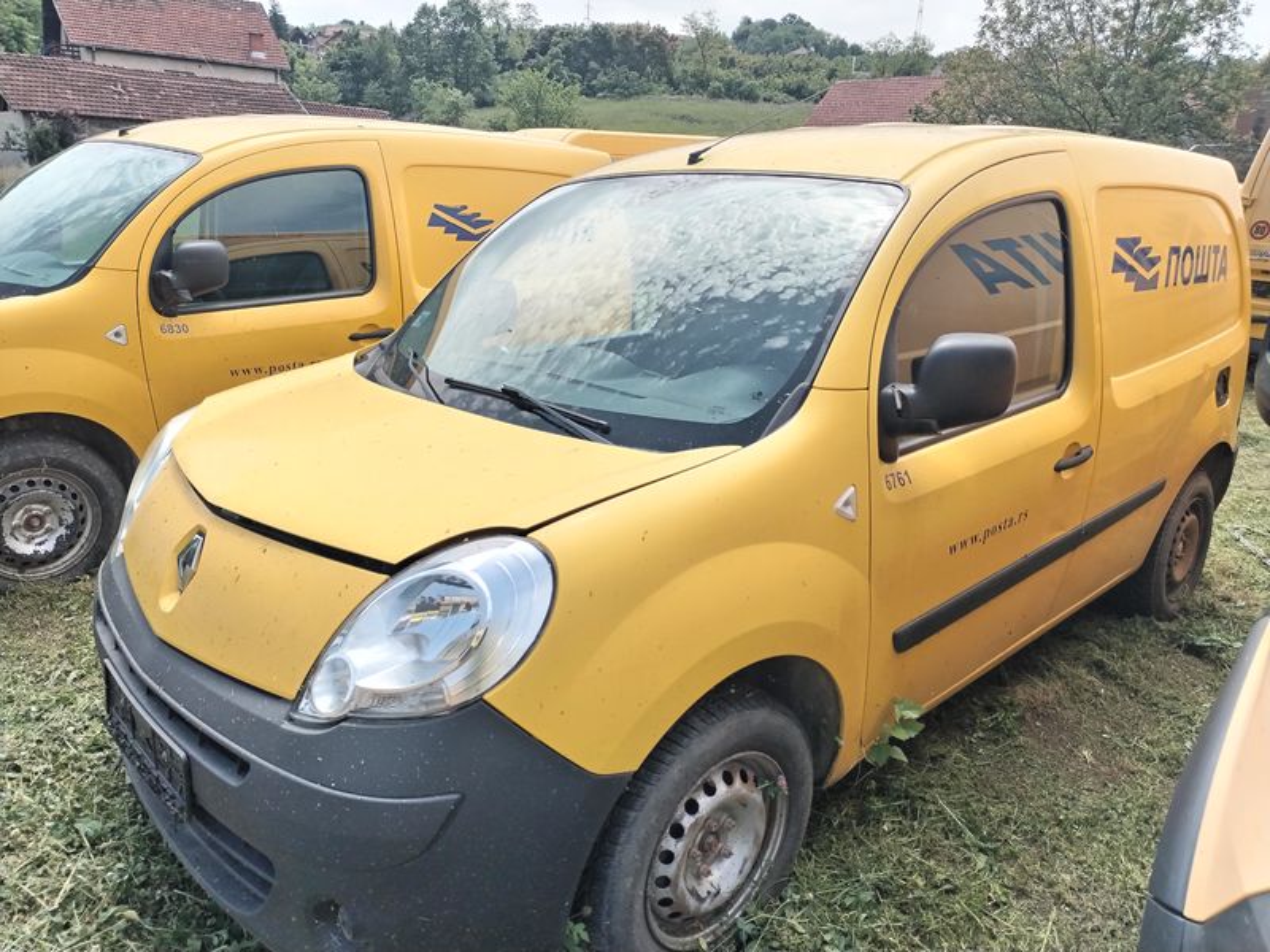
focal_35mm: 26
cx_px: 635
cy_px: 476
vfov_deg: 53.1
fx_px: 954
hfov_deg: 67.3
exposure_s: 1/502
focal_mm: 4.75
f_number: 1.8
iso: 100
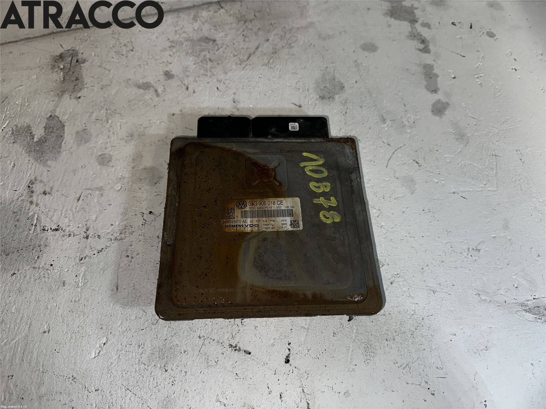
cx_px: 273
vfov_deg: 56.8
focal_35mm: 24
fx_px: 379
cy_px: 204
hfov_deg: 71.6
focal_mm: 6.86
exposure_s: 1/282
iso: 50
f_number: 1.78
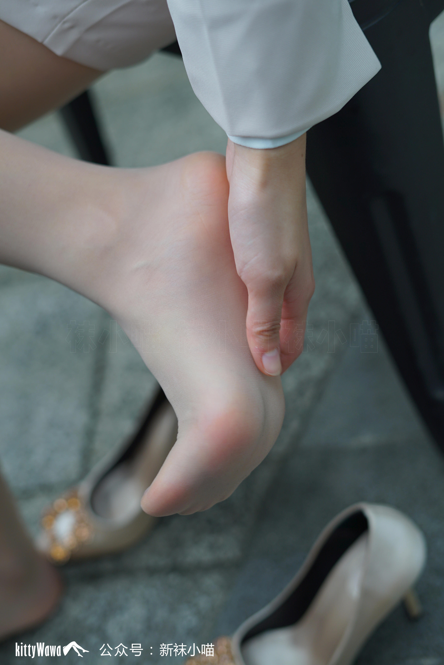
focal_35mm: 50
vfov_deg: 39.6
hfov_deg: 27.0
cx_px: 222
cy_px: 332
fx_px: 924
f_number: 2.8
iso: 100
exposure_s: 1/80
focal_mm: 50
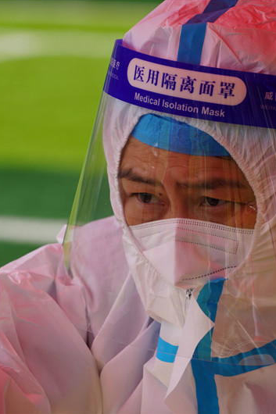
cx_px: 192
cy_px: 207
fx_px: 3475
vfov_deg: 6.8
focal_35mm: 302
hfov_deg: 4.5
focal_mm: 200
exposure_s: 1/250
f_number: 8
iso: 100
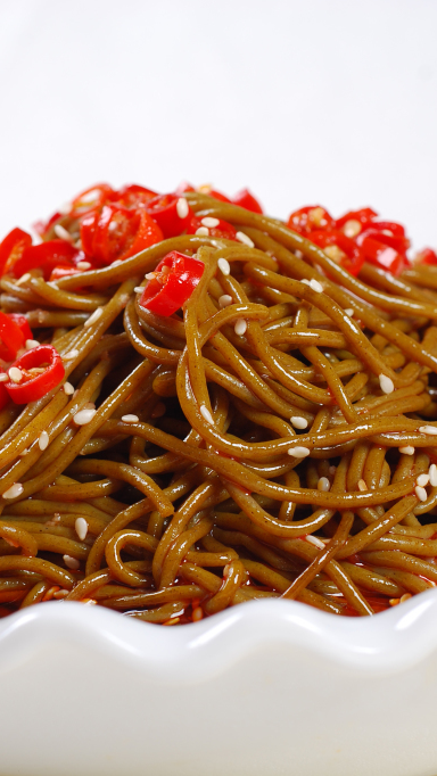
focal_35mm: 118
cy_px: 389
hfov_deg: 10.3
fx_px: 2429
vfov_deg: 18.2
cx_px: 207
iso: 100
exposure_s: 1/160
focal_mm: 50
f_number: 7.1
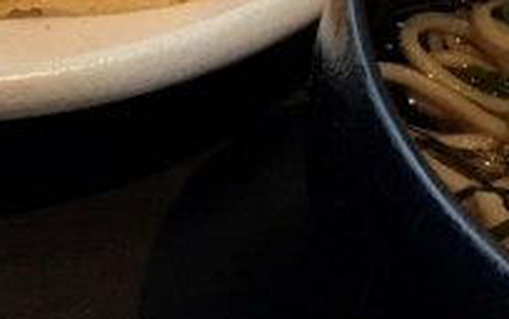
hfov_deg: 13.0
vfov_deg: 8.4
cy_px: -142
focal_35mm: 154
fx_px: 2139
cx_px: -190
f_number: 2.2
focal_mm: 4.15
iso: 50
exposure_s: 1/30
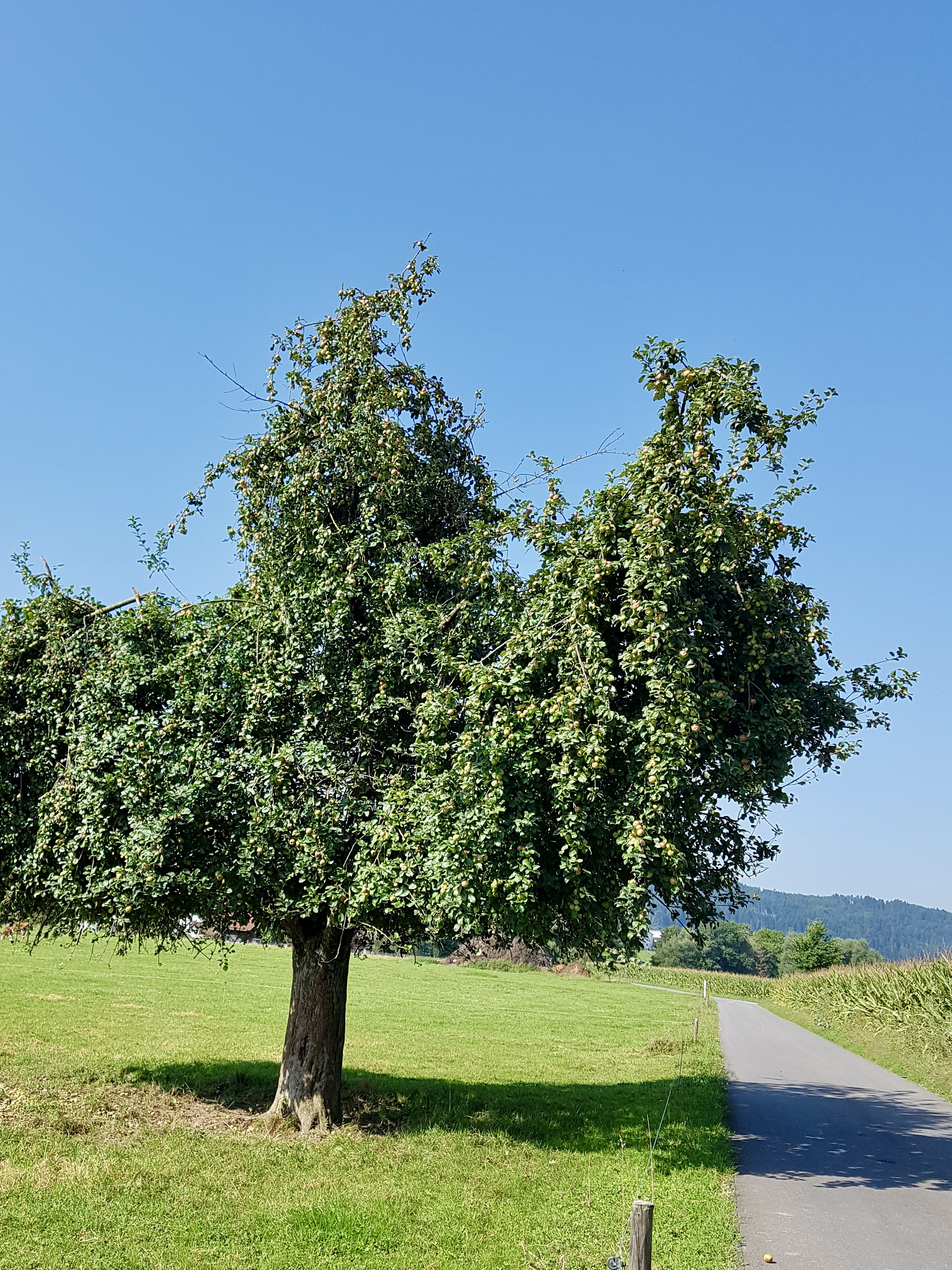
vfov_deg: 56.5
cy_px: 747
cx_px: 380
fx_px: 1173
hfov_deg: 43.9
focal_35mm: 32
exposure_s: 1/1632
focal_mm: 4.2
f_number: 1.7
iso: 50
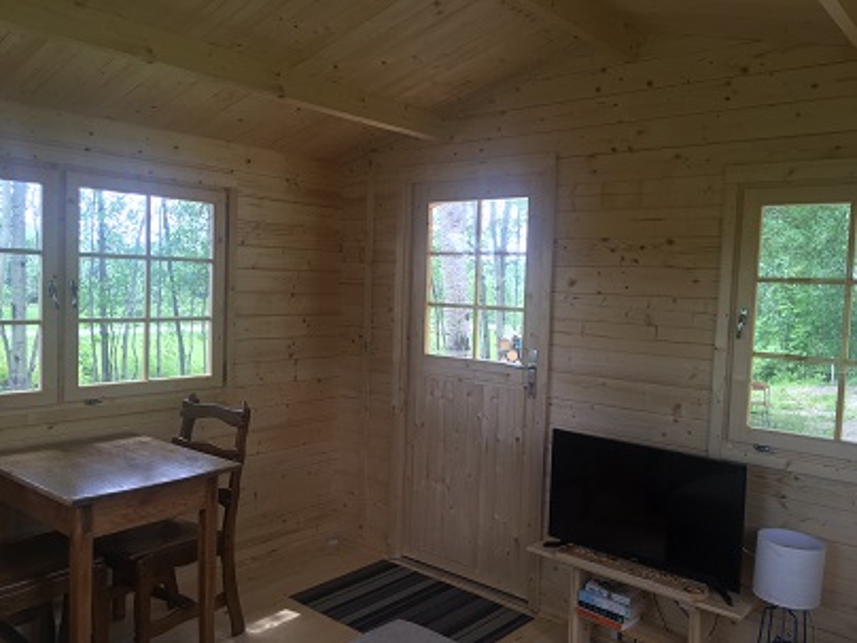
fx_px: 718
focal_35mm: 29
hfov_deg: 61.7
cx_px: 428
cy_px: 322
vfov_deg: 48.2
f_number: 2.2
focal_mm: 4.15
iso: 32
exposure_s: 1/60
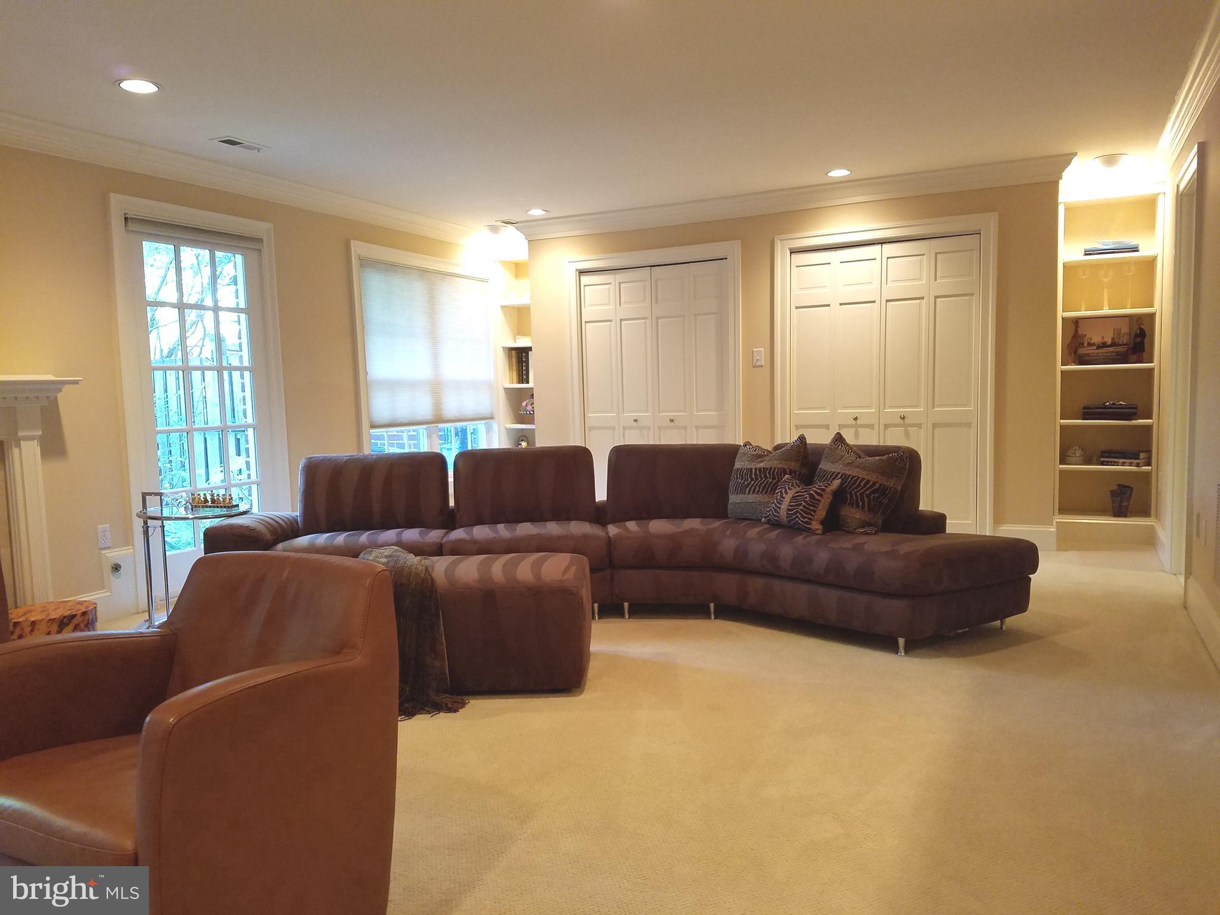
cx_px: 610
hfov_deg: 67.3
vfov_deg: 53.1
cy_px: 458
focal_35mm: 26
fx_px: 916
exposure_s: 1/24
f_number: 1.7
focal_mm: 4.2
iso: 200
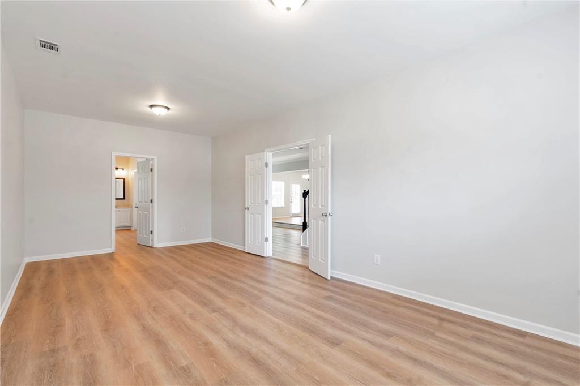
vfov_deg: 70.4
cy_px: 193
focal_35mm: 17
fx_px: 274
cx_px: 290
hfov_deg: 93.3
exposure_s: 1/10
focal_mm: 17
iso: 400
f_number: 8
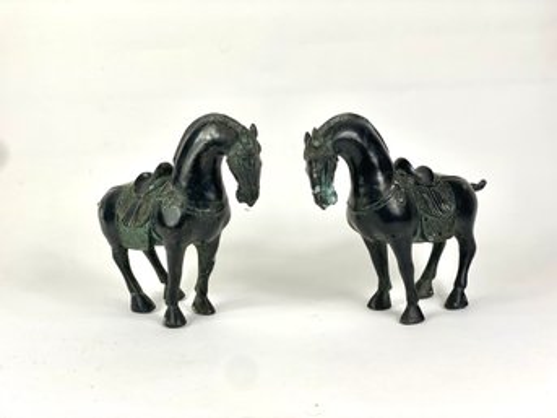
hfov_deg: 36.8
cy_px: 209
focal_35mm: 52
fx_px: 836
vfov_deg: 28.0
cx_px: 278
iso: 20
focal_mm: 6
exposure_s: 1/156
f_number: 2
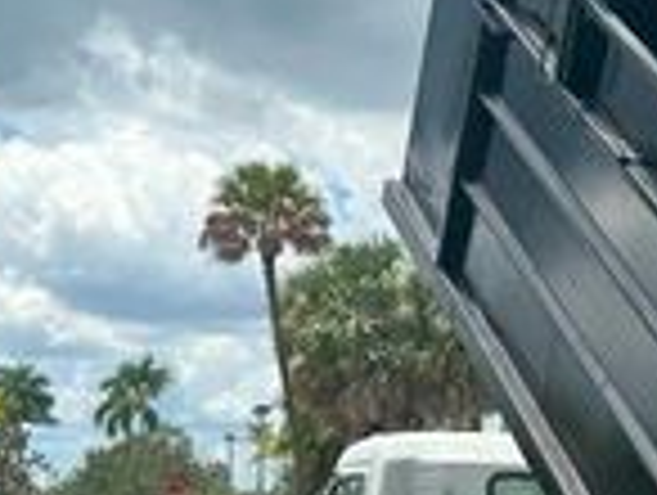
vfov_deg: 13.9
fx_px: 1996
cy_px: 526
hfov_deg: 16.8
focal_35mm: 105
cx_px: 1012
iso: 80
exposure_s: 1/4545
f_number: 1.78
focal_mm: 6.86
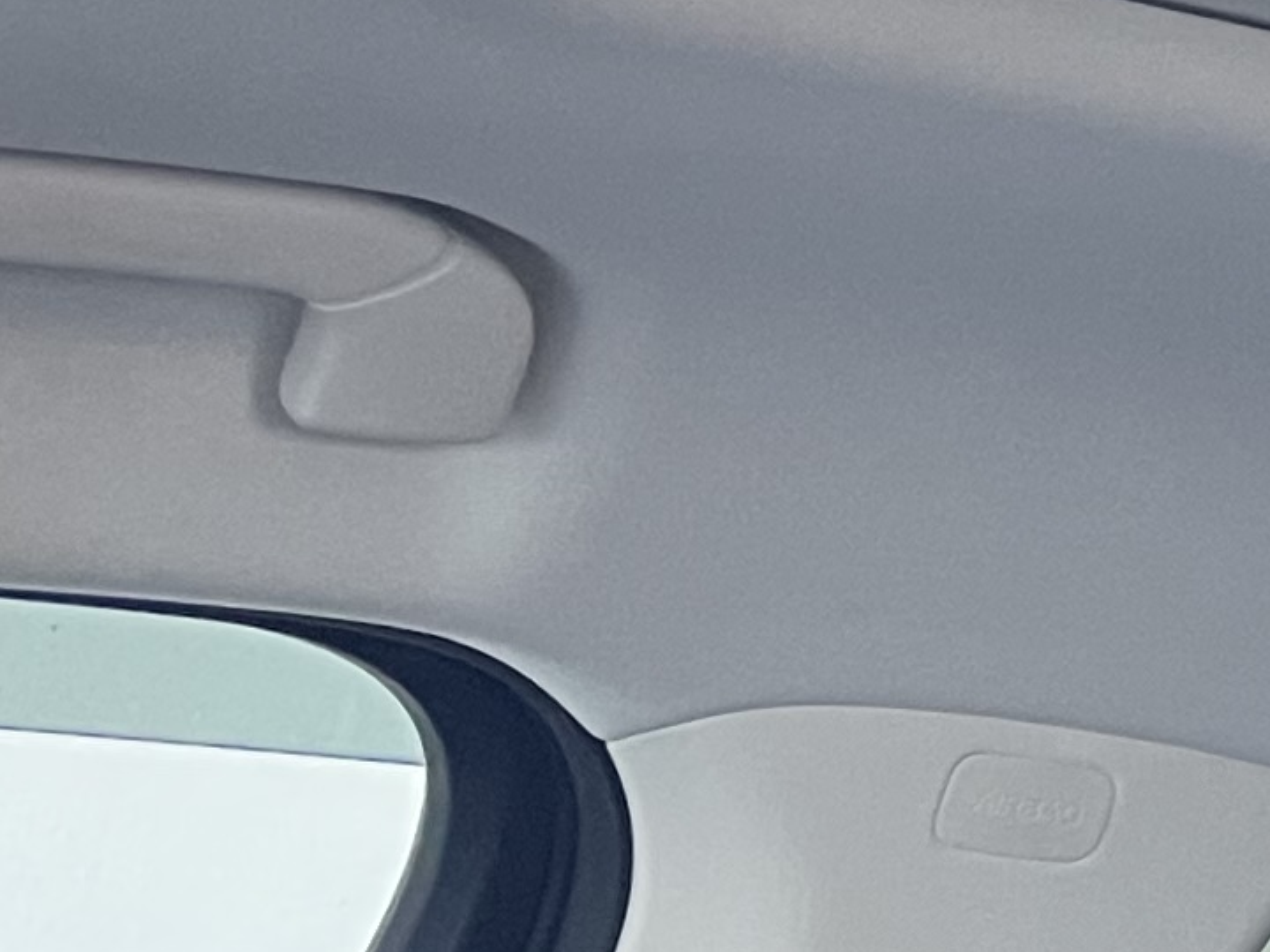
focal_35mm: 140
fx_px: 5136
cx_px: 3034
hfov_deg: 11.6
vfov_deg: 10.6
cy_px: 566
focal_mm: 5.1
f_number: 1.6
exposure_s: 1/33
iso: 400
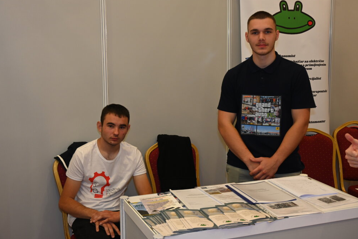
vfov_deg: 28.7
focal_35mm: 47
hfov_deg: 41.9
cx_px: 182
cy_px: 120
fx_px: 467
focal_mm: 46
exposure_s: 1/60
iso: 1800
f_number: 6.3
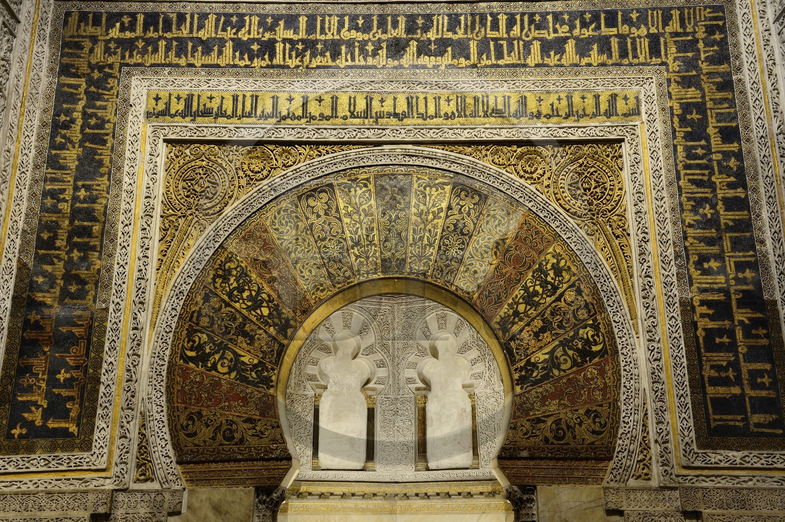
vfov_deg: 35.0
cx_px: 392
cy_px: 261
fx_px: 828
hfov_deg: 50.7
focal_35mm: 38
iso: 800
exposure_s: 1/5
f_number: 5.6
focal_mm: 38
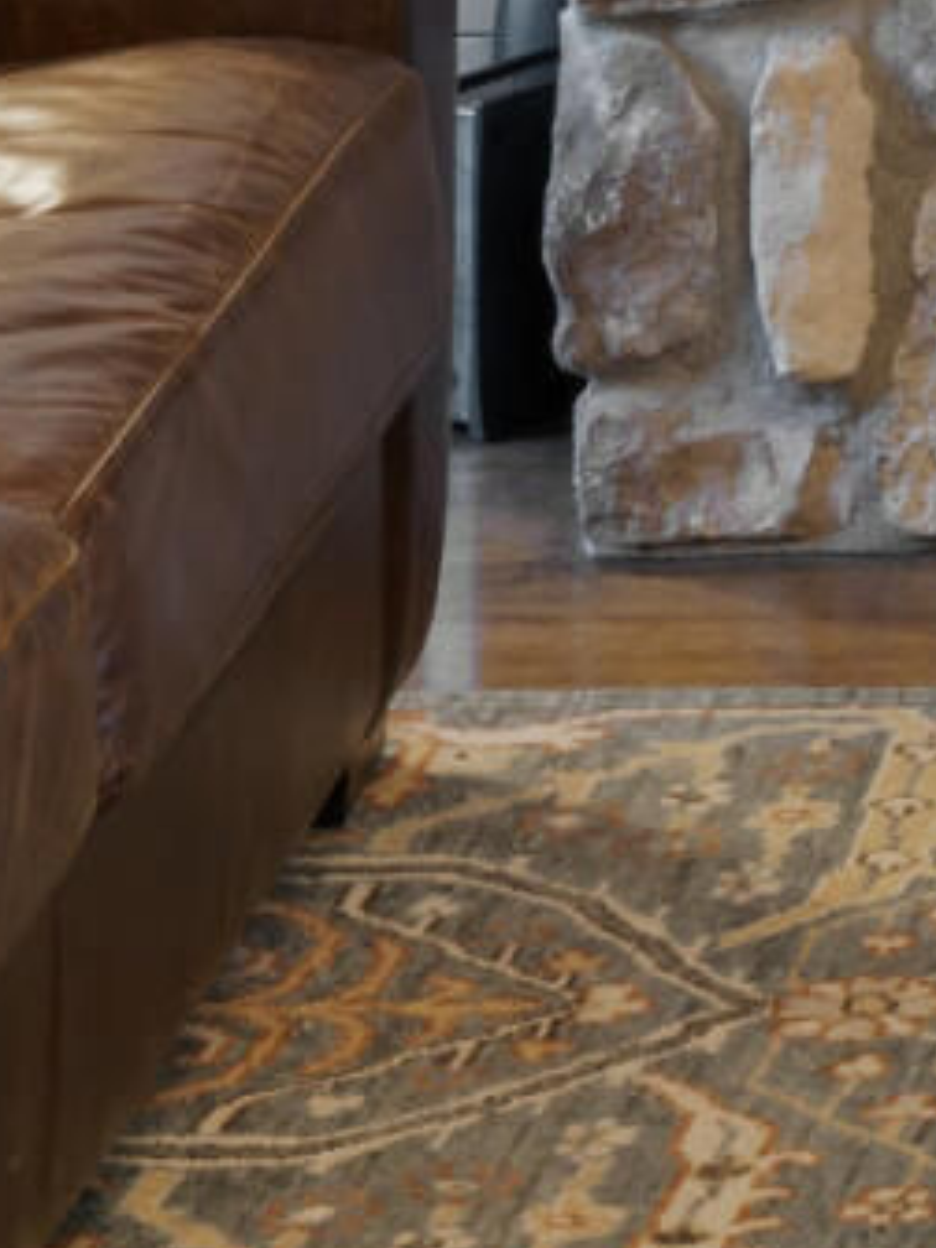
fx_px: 8977
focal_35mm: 249
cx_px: 2221
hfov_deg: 5.8
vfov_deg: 7.2
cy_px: -2321
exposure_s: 10
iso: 100
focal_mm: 29
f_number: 10
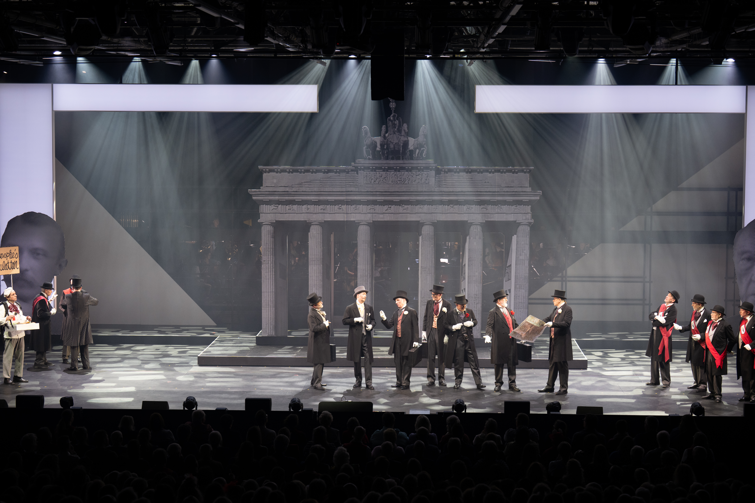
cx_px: 378
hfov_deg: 28.8
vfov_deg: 19.5
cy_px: 252
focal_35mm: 70
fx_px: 1468
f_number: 3.2
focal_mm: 70
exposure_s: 1/200
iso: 800
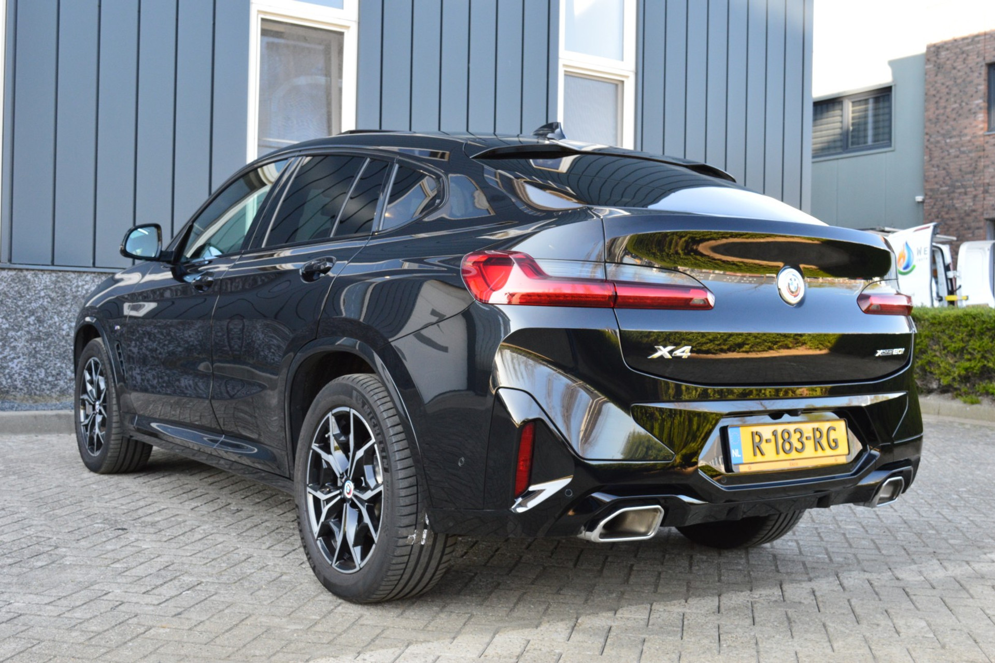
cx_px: 498
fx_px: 1119
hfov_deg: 47.9
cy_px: 332
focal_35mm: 40
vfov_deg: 33.0
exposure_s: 1/125
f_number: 9
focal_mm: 27
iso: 800
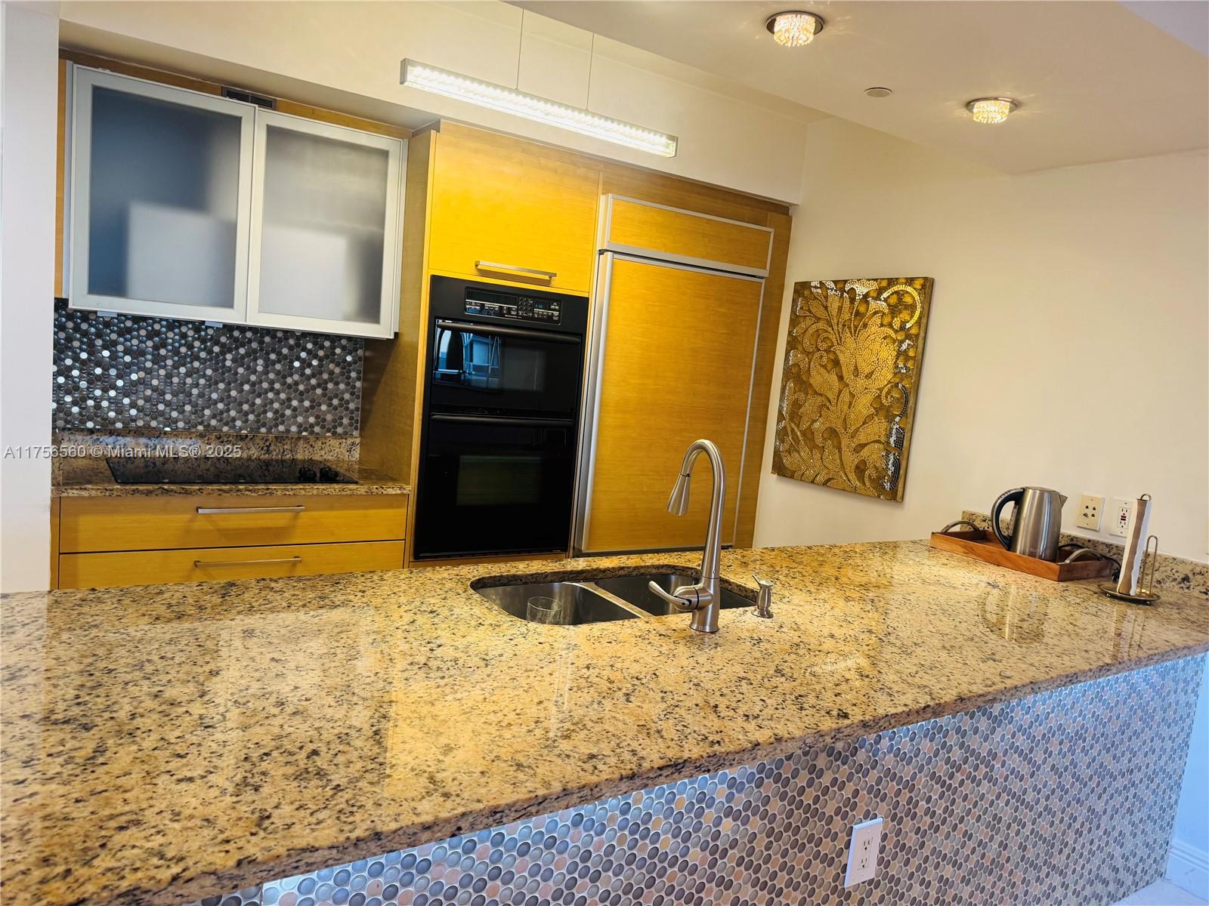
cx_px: 604
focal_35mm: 24
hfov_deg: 71.6
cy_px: 453
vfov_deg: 56.8
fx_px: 838
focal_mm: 6.76
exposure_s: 1/60
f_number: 1.78
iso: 160
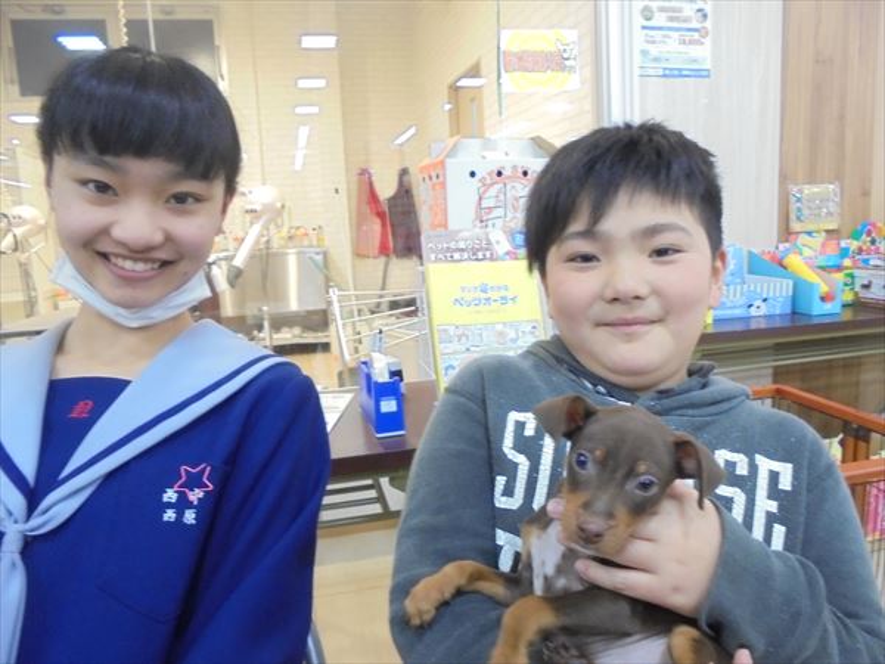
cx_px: 442
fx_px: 665
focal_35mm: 26
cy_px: 332
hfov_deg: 67.3
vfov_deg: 53.1
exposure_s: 1/20
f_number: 3.5
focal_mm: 4.6
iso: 400
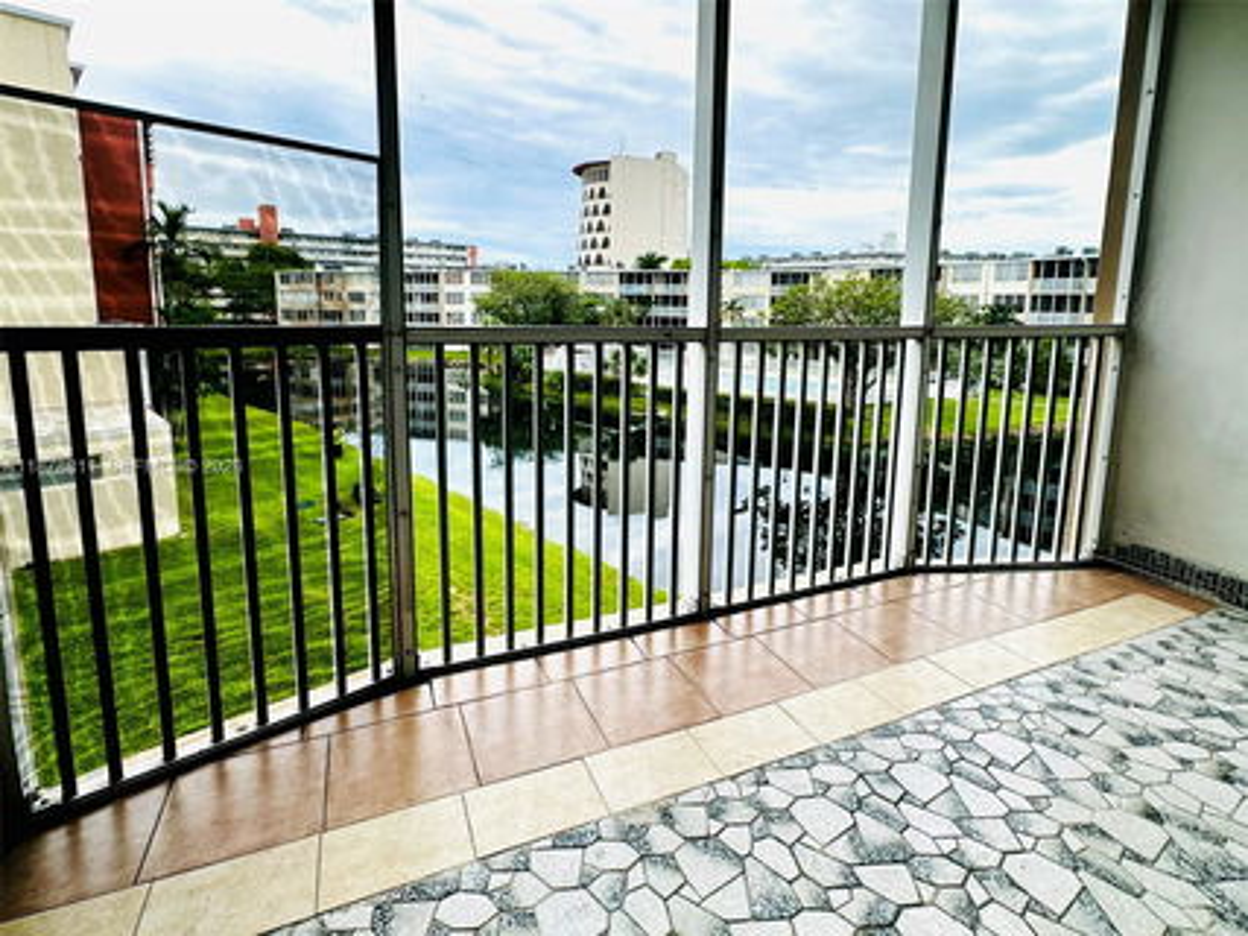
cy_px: 468
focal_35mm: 14
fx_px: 505
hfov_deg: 102.1
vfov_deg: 85.6
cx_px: 624
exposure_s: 1/254
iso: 40
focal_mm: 2.22
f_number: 2.2
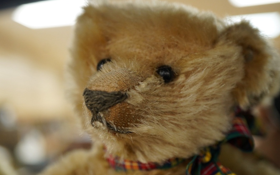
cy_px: 83
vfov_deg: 24.4
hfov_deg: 38.2
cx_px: 127
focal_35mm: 53
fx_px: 404
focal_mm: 30
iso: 1250
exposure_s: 1/125
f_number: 6.3
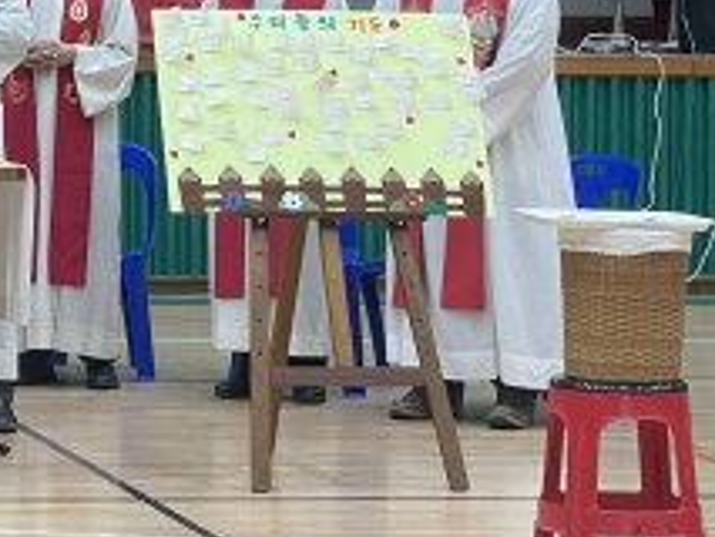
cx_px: -369
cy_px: -34
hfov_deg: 10.9
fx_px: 3596
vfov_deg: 8.5
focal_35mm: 174
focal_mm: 6
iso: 160
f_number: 2
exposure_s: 1/60
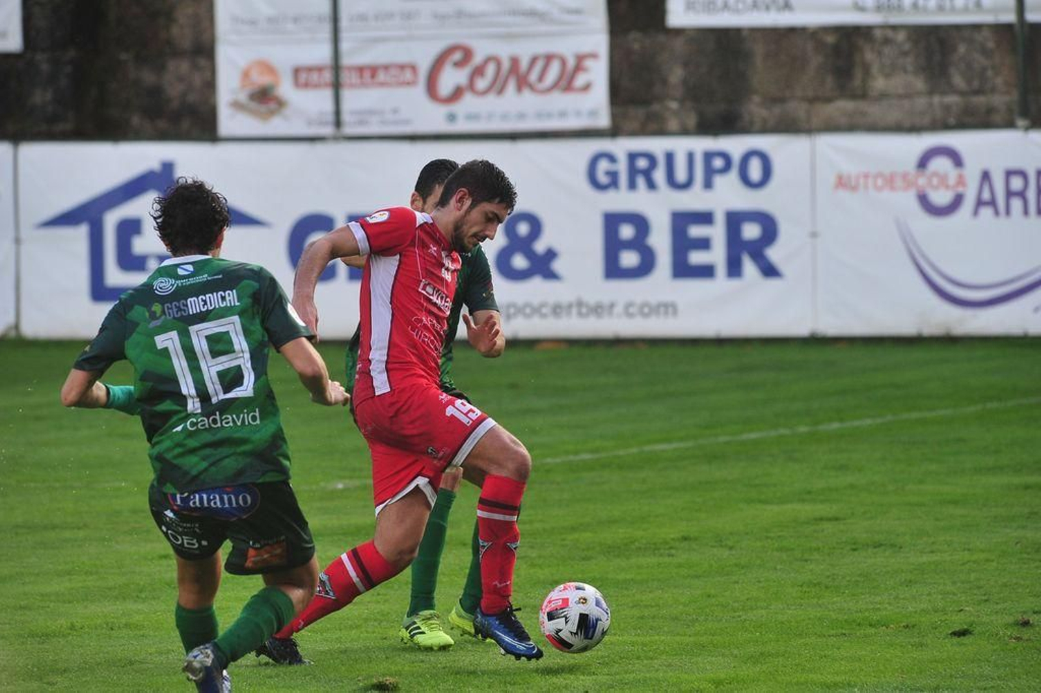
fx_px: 8673
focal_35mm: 300
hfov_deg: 6.9
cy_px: 346
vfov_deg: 4.6
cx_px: 520
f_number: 5.6
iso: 1600
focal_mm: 300
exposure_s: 1/1250
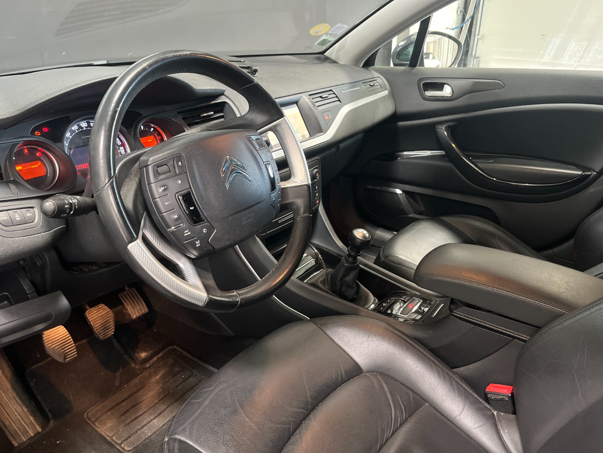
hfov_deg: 67.3
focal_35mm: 26
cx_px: 302
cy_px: 226
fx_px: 453
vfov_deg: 53.1
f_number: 1.6
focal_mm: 5.1
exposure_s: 1/33
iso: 500
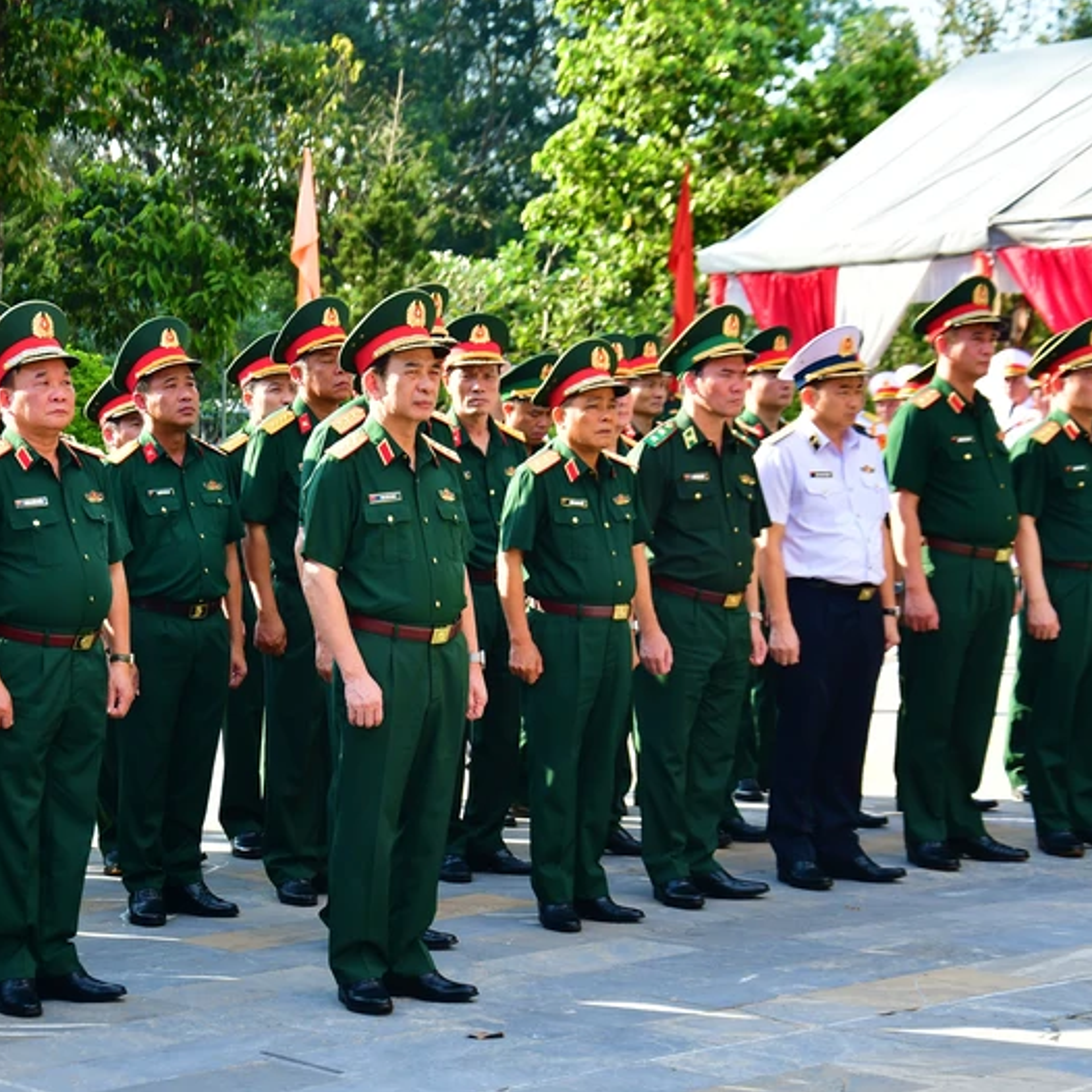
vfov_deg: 18.7
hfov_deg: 18.6
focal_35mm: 93
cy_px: 551
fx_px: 3319
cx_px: 294
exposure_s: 1/320
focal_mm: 48
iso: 250
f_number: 5
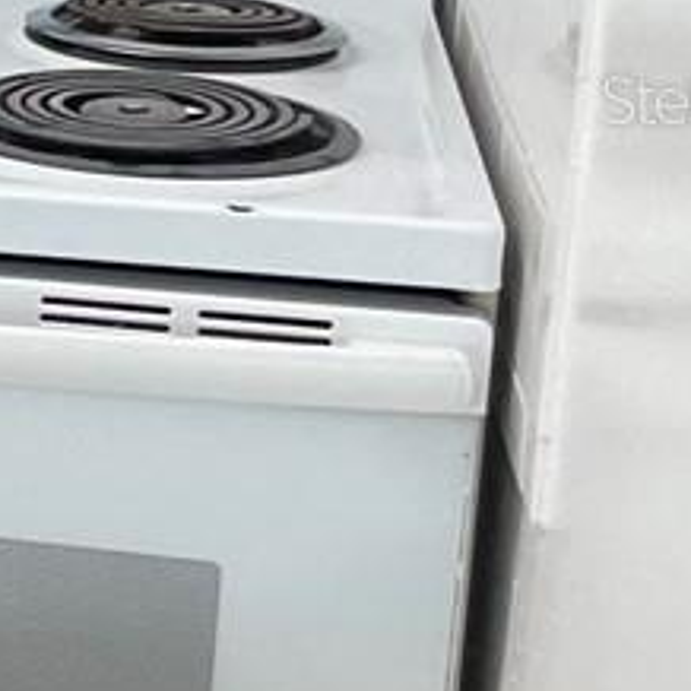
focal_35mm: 169
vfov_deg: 10.3
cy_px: 98
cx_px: -1636
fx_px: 3817
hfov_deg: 8.2
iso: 100
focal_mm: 4.2
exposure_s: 1/120
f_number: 1.6
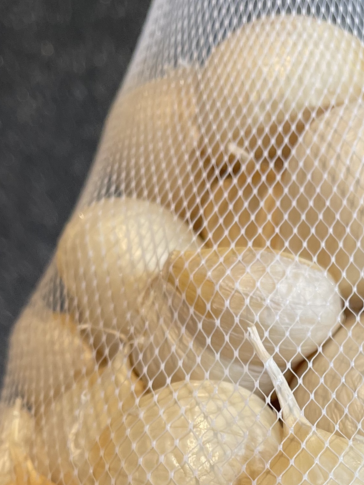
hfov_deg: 21.7
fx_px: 939
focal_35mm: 67
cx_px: 283
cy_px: 508
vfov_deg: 27.0
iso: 100
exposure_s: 1/100
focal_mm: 5.1
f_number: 1.6
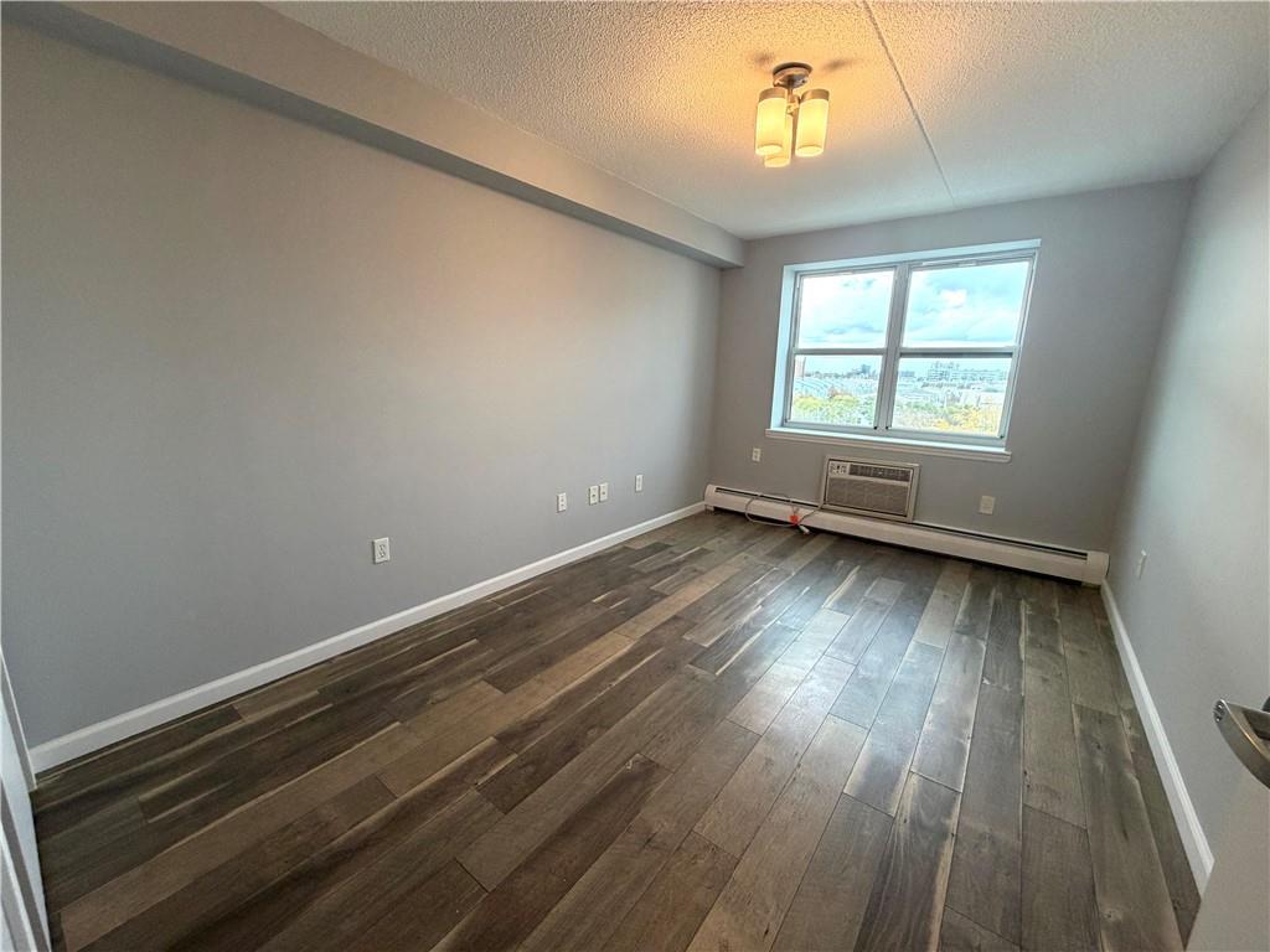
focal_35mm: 14
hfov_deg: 102.1
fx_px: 514
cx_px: 635
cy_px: 476
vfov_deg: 85.7
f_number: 2.2
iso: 200
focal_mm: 2.22
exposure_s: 1/60
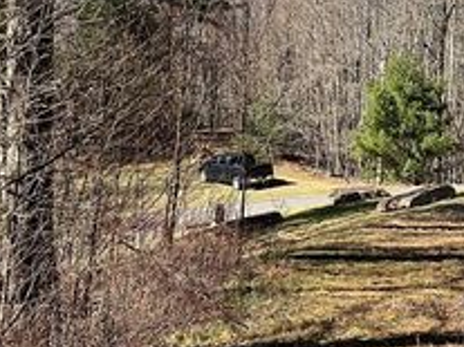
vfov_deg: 20.9
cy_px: 126
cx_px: 455
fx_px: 938
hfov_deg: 26.4
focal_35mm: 70
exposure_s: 1/869
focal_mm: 3
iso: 16
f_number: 1.8
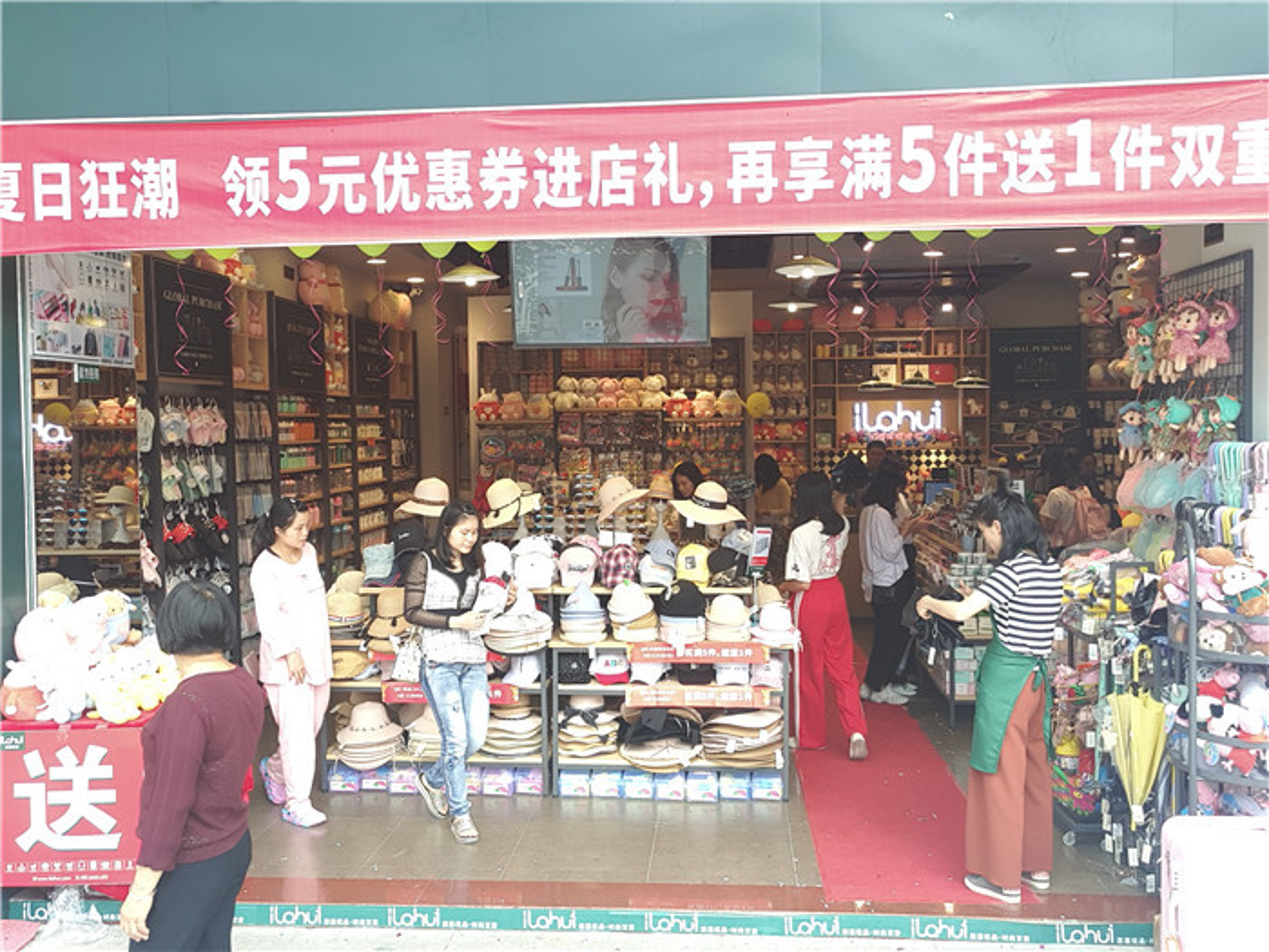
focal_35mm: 31
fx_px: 1136
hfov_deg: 58.4
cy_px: 476
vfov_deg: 45.4
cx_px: 634
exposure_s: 1/100
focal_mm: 3.75
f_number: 2
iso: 64
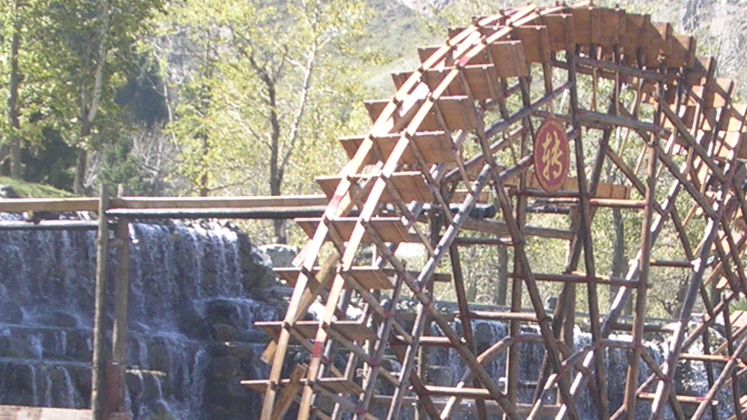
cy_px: 438
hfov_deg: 13.3
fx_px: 3189
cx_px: 522
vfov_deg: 7.5
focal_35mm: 161
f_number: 3.5
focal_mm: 9.6
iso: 50
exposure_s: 1/164
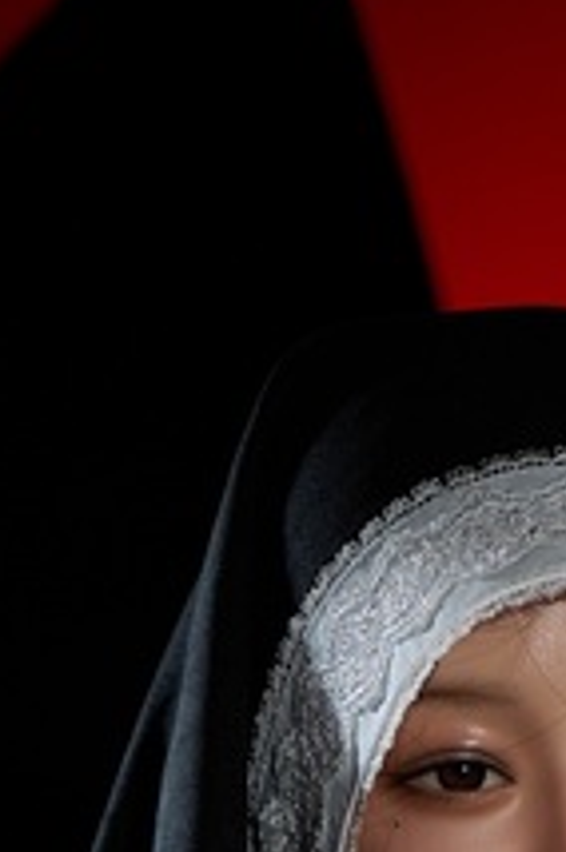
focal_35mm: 393
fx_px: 9298
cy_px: 2333
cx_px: 423
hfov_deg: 3.5
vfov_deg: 5.0
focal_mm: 70
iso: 100
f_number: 2.8
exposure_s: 1/80
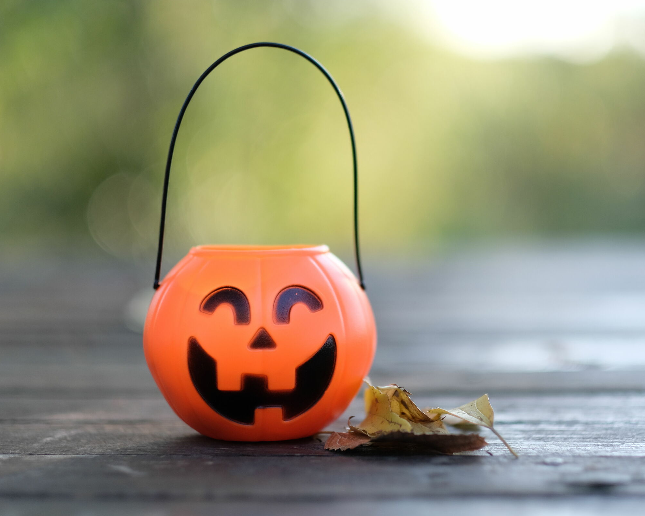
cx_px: 351
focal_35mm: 95
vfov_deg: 16.2
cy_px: 257
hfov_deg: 20.2
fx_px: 1813
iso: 400
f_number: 1.2
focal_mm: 56
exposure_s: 1/2000
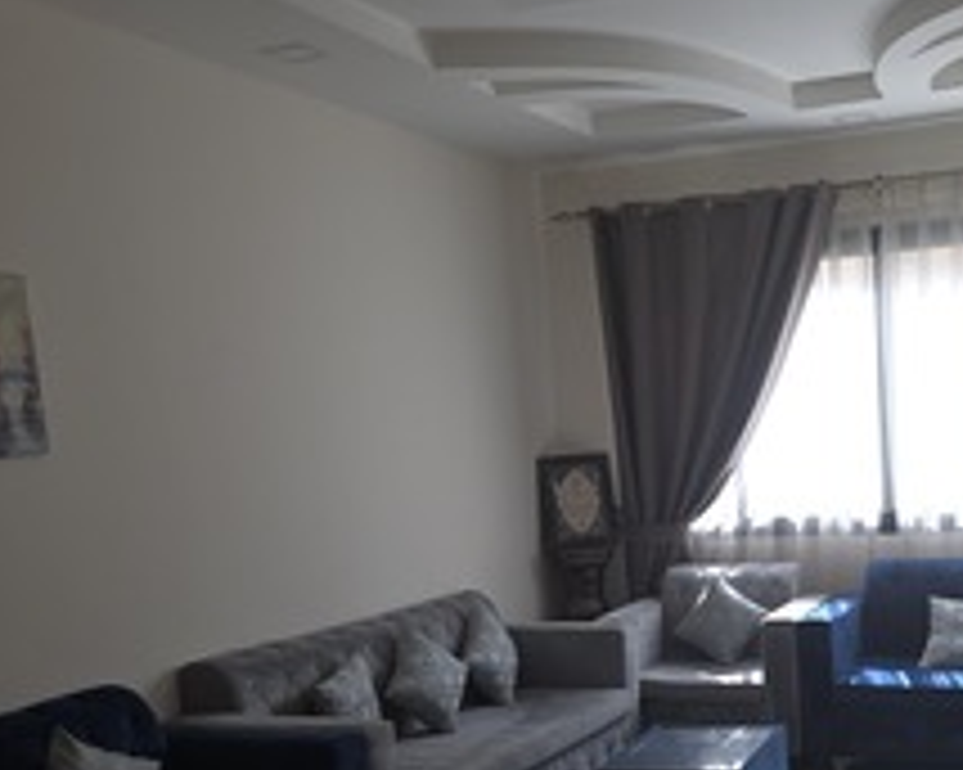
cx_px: 695
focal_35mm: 48
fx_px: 1367
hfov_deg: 38.0
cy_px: 583
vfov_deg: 30.9
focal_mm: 6.3
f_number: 1.7
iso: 25
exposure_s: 1/50
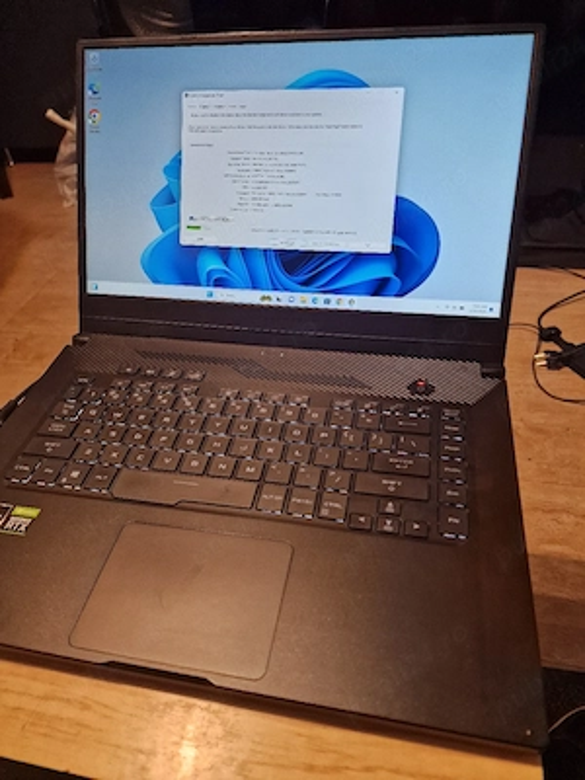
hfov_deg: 58.9
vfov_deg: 73.9
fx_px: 518
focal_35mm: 23
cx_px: 292
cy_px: 390
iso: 400
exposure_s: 1/100
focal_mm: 6.4
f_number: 1.8
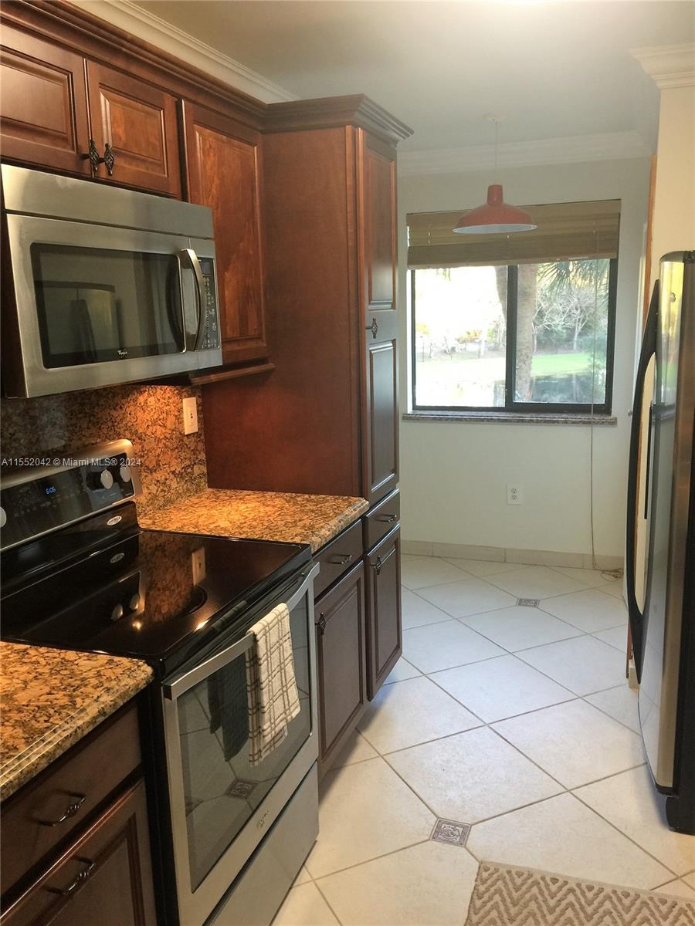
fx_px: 776
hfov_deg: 48.2
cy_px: 463
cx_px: 348
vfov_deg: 61.7
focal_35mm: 29
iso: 50
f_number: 2.2
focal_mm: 4.15
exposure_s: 1/15
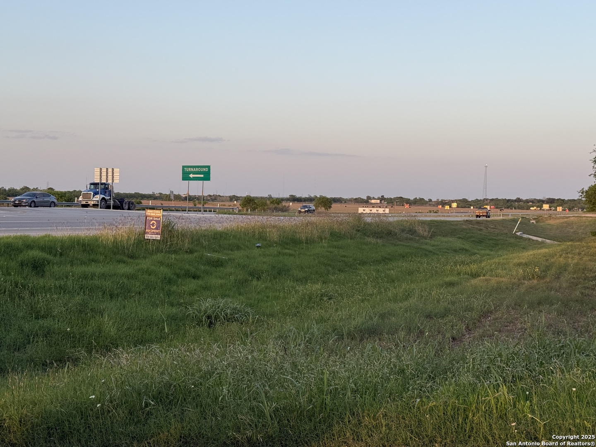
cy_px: 224
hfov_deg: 39.7
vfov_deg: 30.3
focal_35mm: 48
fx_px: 826
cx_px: 298
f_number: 1.78
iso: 64
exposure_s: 1/636
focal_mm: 6.76
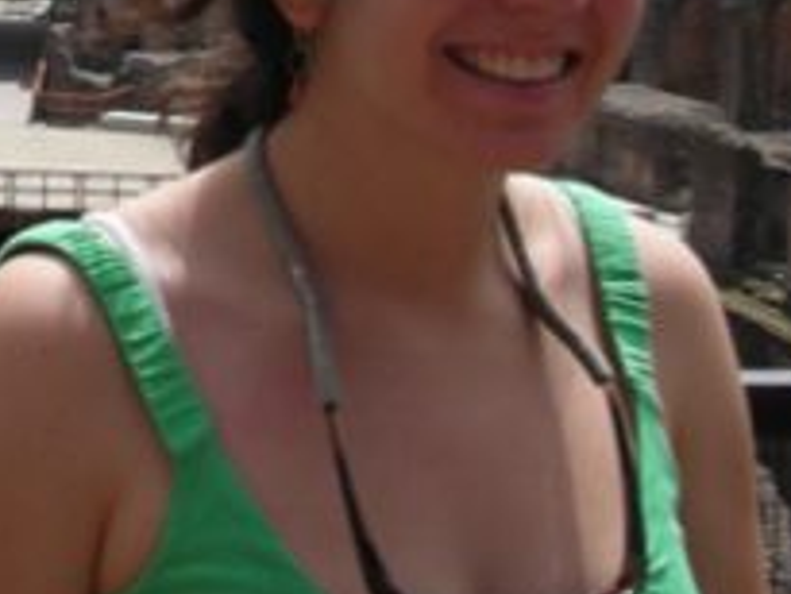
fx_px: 2995
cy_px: -312
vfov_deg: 10.9
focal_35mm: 131
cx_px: -201
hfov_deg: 14.5
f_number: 8.5
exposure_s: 1/77.3
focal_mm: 5.8
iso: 50
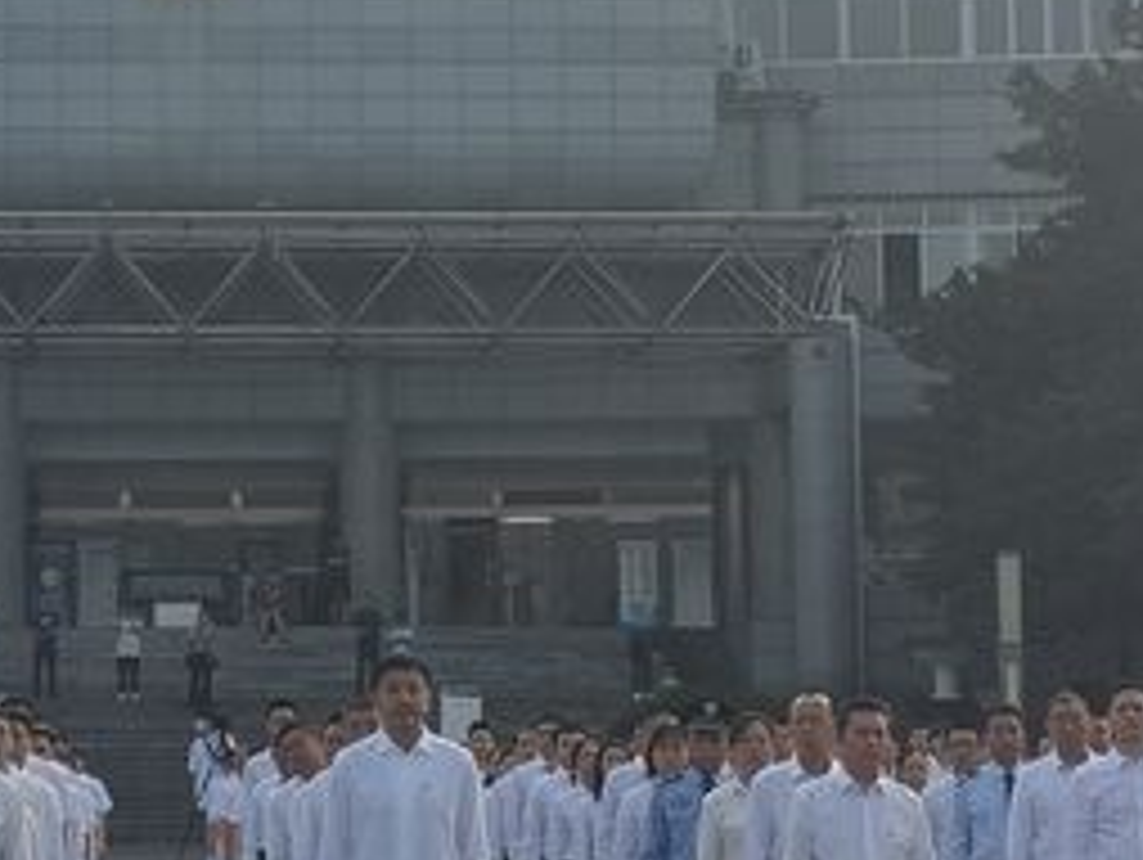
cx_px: 328
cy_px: 225
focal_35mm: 131
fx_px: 4330
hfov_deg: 15.0
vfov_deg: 11.3
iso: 50
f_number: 1.8
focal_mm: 4.75
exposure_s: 1/866
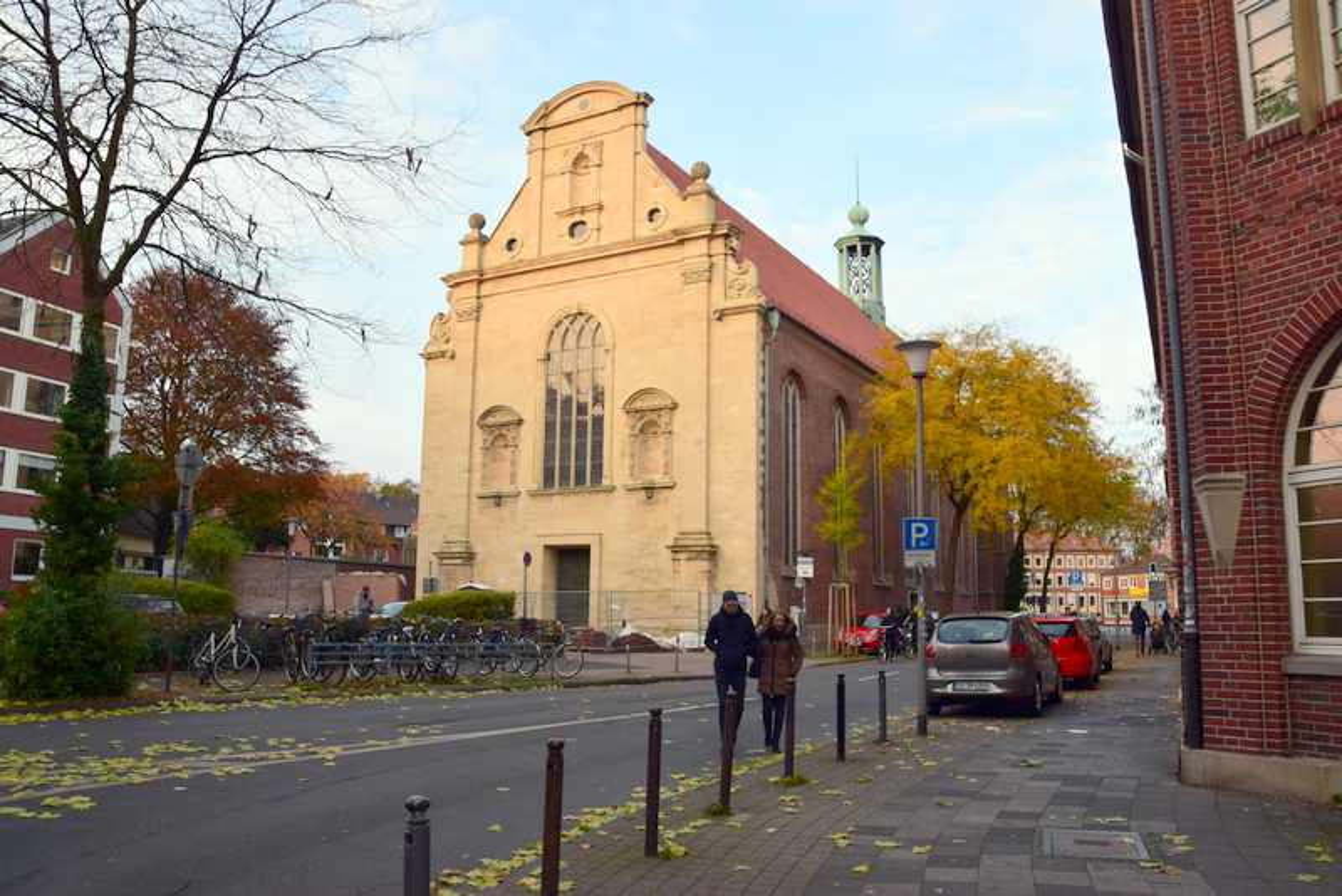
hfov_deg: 67.4
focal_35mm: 27
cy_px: 448
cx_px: 671
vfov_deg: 48.0
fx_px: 1007
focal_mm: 18
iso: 400
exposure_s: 1/100
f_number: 9
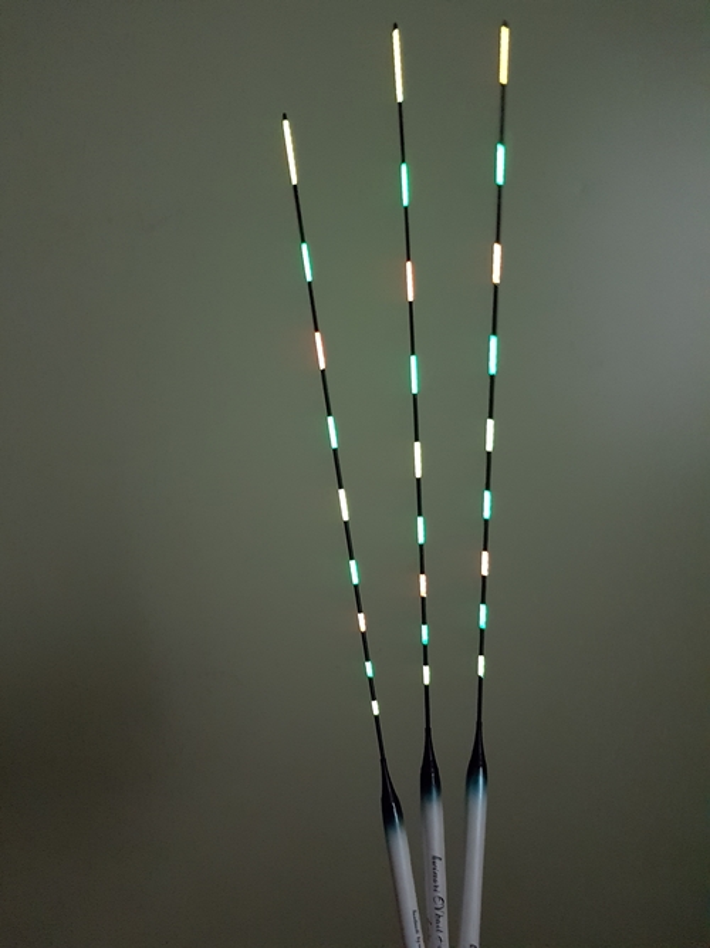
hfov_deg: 53.0
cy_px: 474
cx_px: 355
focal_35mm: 26
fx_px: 711
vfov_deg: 67.3
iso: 800
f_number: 1.7
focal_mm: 4.2
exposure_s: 1/30
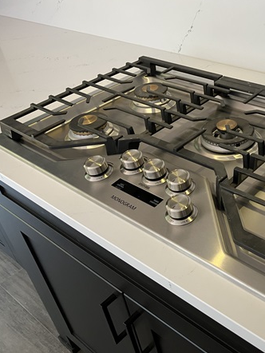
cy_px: 175
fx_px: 388
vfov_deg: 49.0
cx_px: 223
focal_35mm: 38
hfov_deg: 36.1
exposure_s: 1/60
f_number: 1.8
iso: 80
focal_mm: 3.99
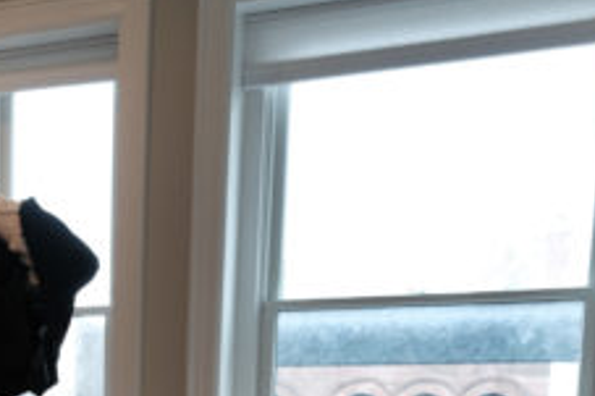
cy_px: 578
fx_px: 1222
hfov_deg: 24.4
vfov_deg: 16.8
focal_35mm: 74
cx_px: -147
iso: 200
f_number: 3.2
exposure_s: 1/20
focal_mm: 16
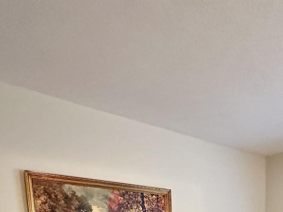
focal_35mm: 43
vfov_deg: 24.9
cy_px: 325
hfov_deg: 43.1
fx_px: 352
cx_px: 193
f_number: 2.2
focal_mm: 2.22
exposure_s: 1/40
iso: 800
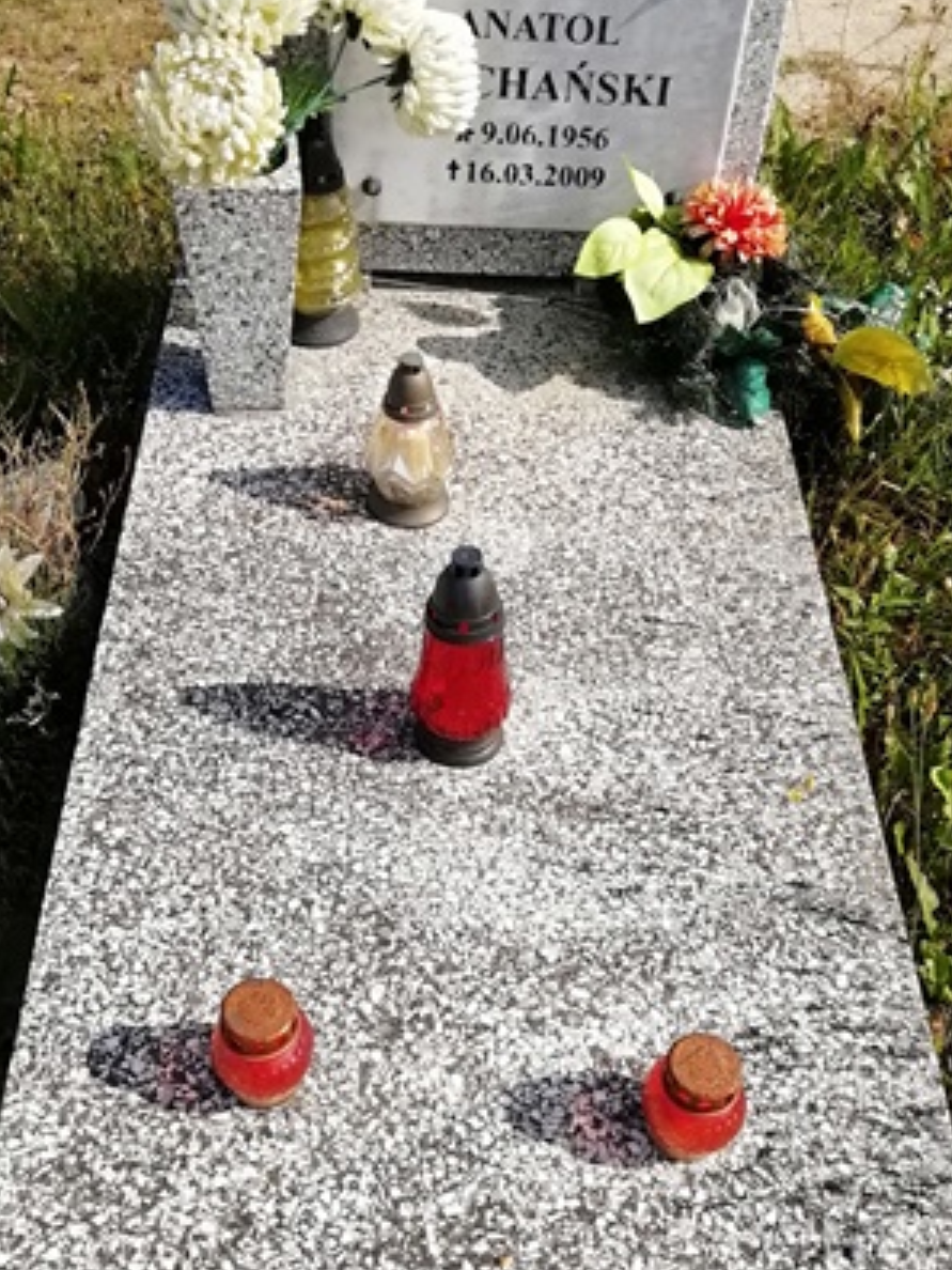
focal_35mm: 42
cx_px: 500
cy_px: 744
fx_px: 1540
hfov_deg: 34.3
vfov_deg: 44.6
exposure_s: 1/1135
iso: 50
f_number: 2.2
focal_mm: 3.21
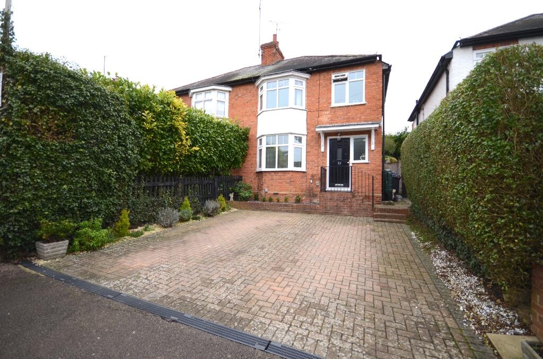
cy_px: 180
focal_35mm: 15
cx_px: 272
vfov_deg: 77.1
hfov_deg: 100.5
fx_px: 226
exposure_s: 1/125
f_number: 4.5
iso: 400
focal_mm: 10
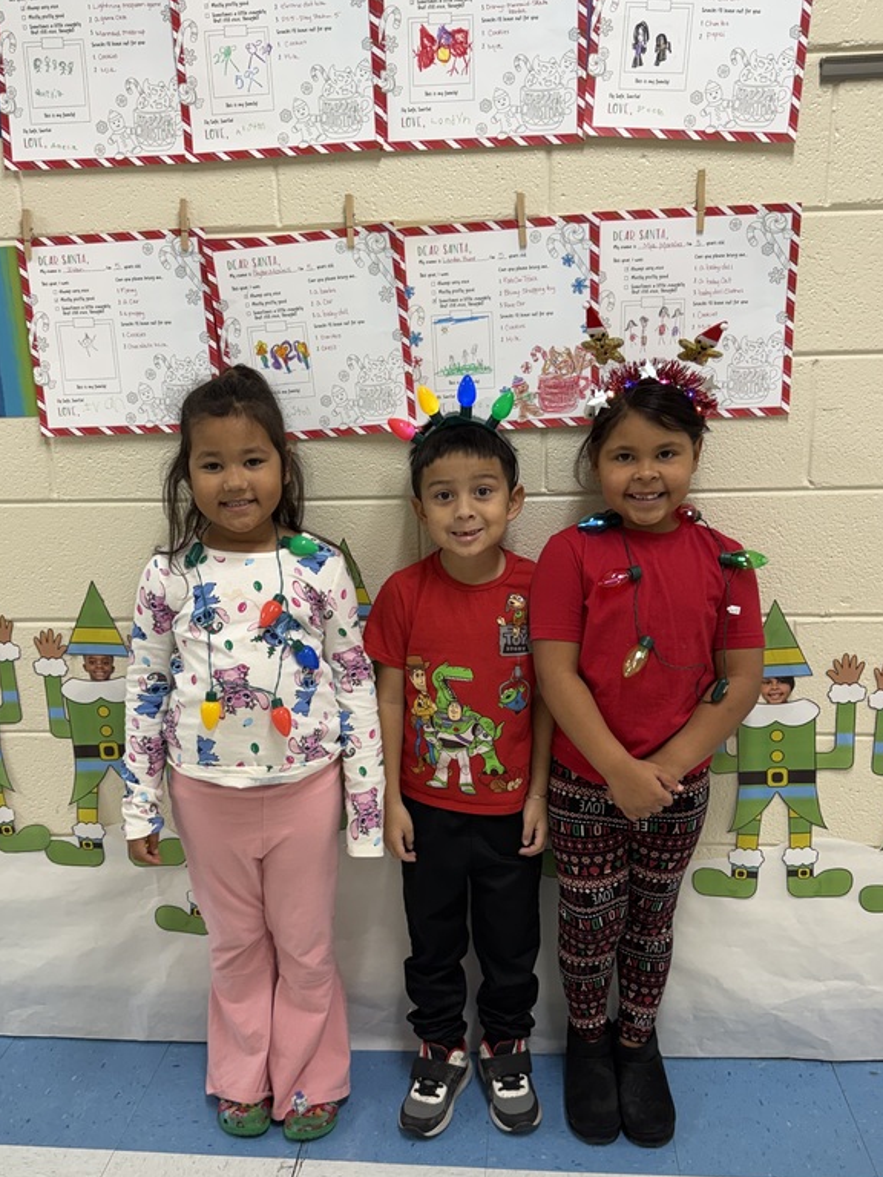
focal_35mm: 32
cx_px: 429
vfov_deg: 56.7
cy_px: 654
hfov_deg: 44.2
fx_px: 1088
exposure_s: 1/120
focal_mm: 6.76
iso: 125
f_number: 1.78
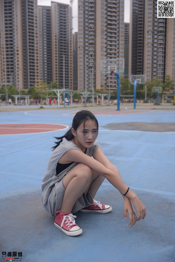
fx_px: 255
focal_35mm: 35
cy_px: 131
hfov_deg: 37.9
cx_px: 88
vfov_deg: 54.4
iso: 250
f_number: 5
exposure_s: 1/500
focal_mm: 35
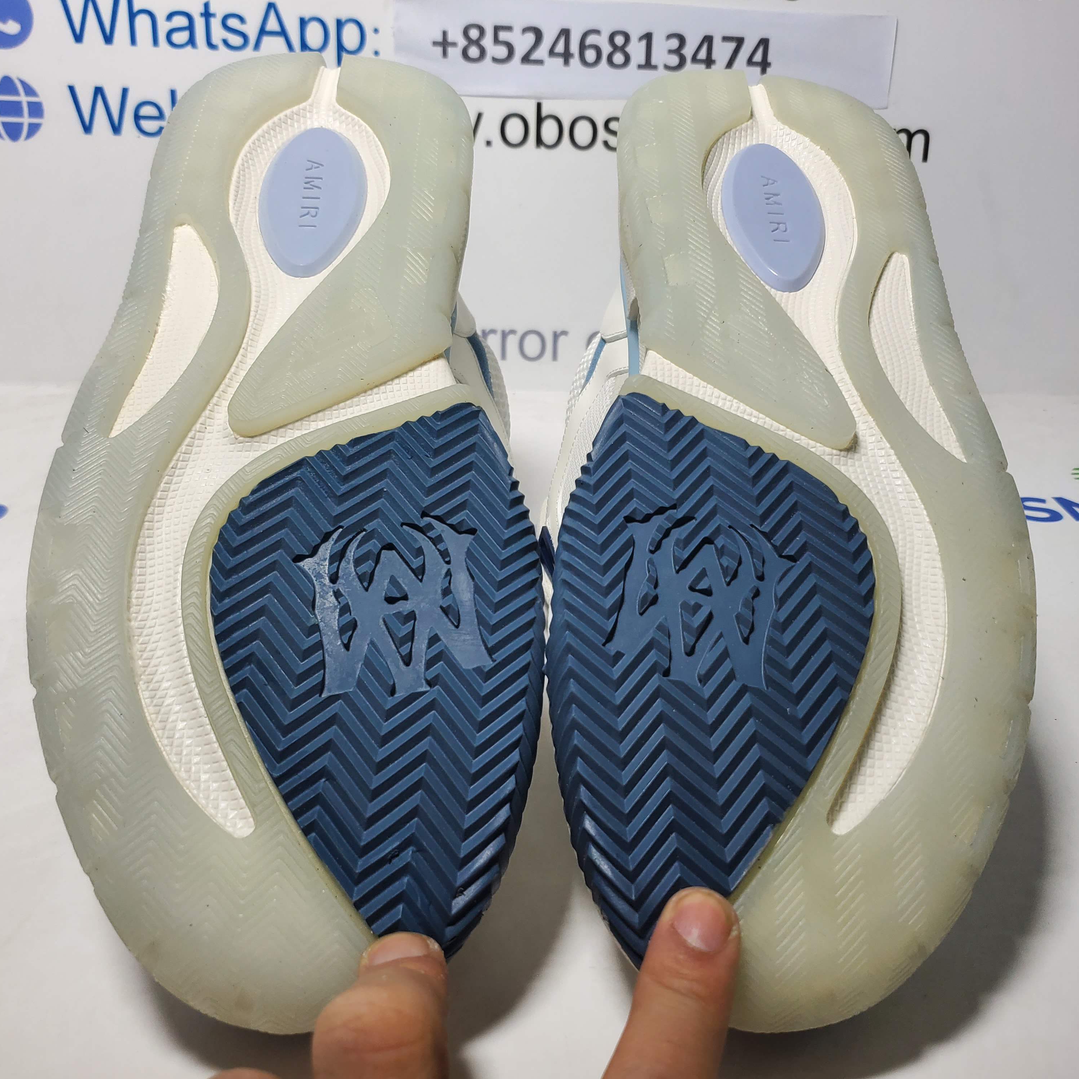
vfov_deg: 52.5
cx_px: 603
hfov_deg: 52.4
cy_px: 539
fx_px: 1093
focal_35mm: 31
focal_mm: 4.3
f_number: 1.5
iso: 50
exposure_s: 1/419
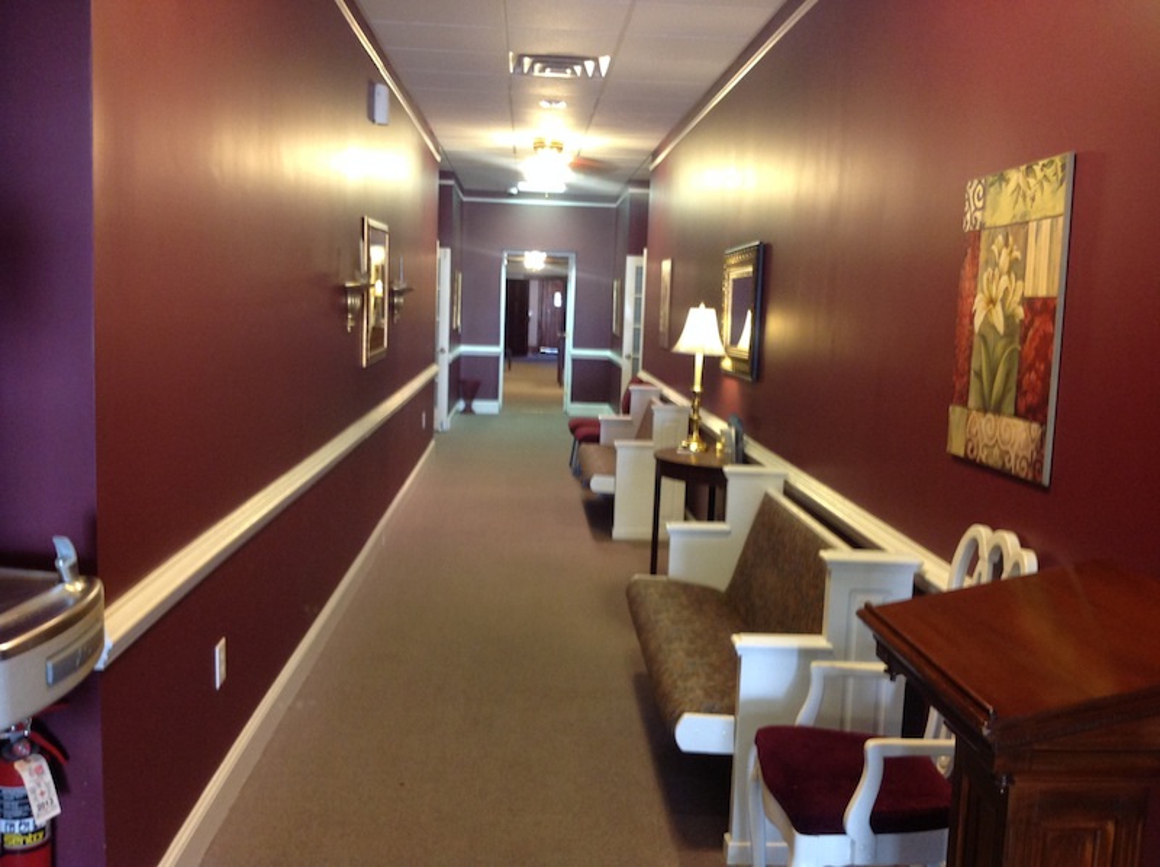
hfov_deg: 52.7
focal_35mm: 35
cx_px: 580
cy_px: 434
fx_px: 1171
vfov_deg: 40.6
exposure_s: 1/15
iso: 160
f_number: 2.4
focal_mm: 4.28
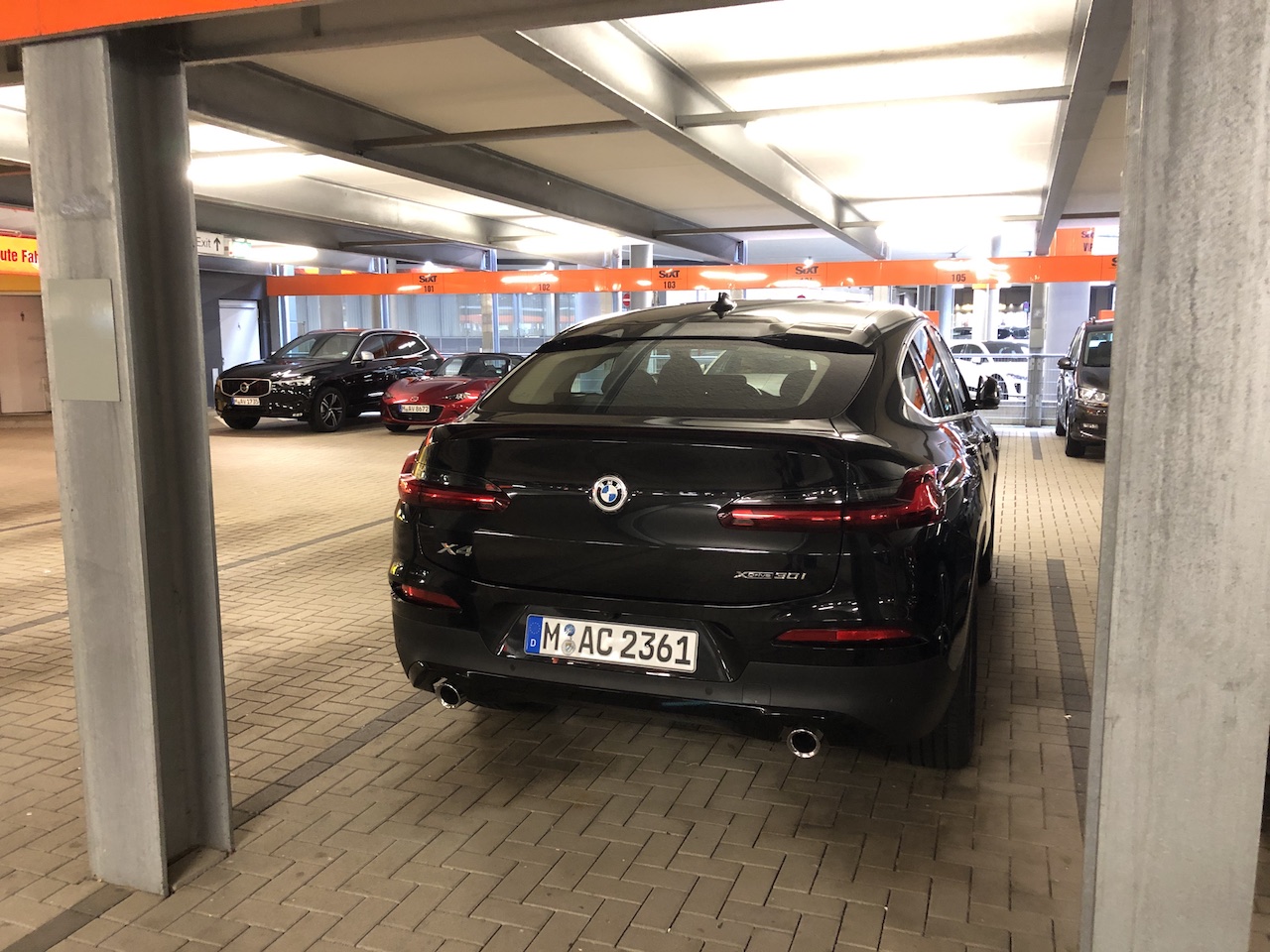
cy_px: 476
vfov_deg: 49.7
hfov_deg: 63.4
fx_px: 1027
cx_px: 635
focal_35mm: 28
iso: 100
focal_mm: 4
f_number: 1.8
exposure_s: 1/5
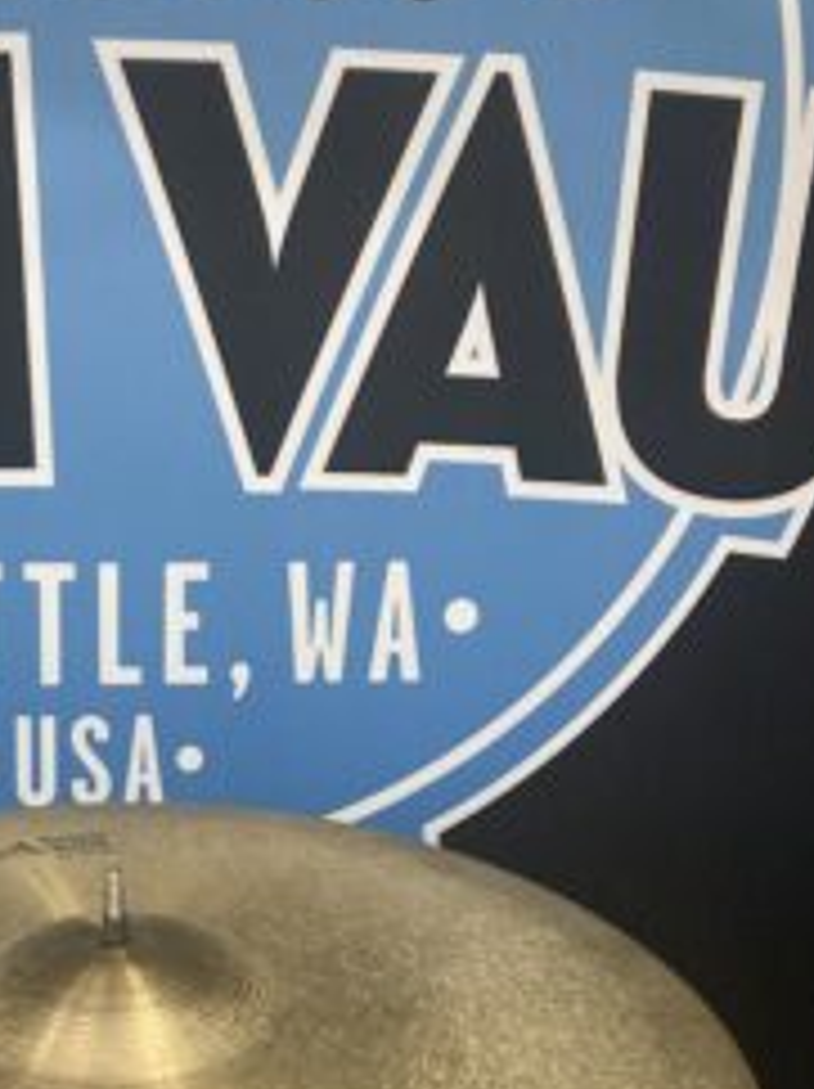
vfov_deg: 36.3
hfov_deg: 27.3
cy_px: 765
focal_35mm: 52
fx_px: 1633
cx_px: 128
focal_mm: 3.99
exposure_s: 1/60
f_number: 1.8
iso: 160
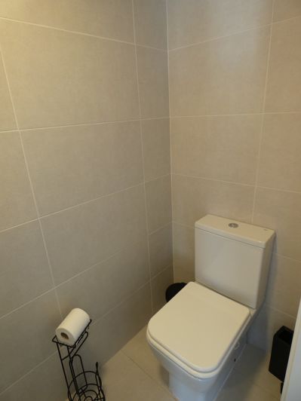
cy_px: 200
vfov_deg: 81.7
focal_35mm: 20
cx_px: 150
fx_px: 232
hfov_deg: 66.0
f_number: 2.8
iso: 80
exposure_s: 1/40
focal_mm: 3.6
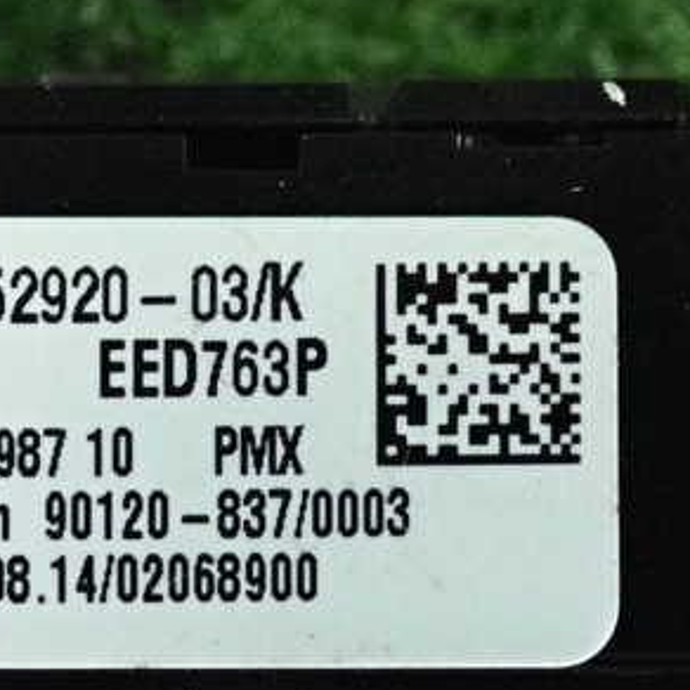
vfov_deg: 13.5
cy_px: 406
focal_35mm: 129
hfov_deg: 13.5
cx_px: 267
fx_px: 2909
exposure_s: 1/125
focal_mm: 12.73
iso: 4000
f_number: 3.9
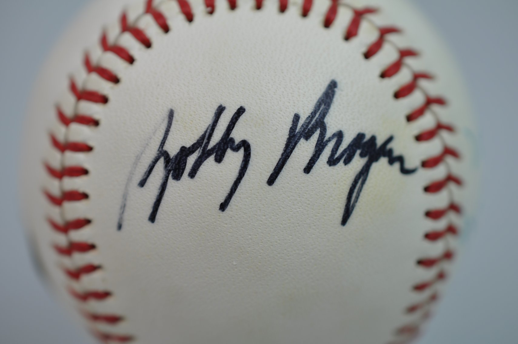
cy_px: 172
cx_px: 259
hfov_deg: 33.4
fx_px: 862
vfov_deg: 22.6
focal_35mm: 60
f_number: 4.5
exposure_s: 1/80
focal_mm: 40
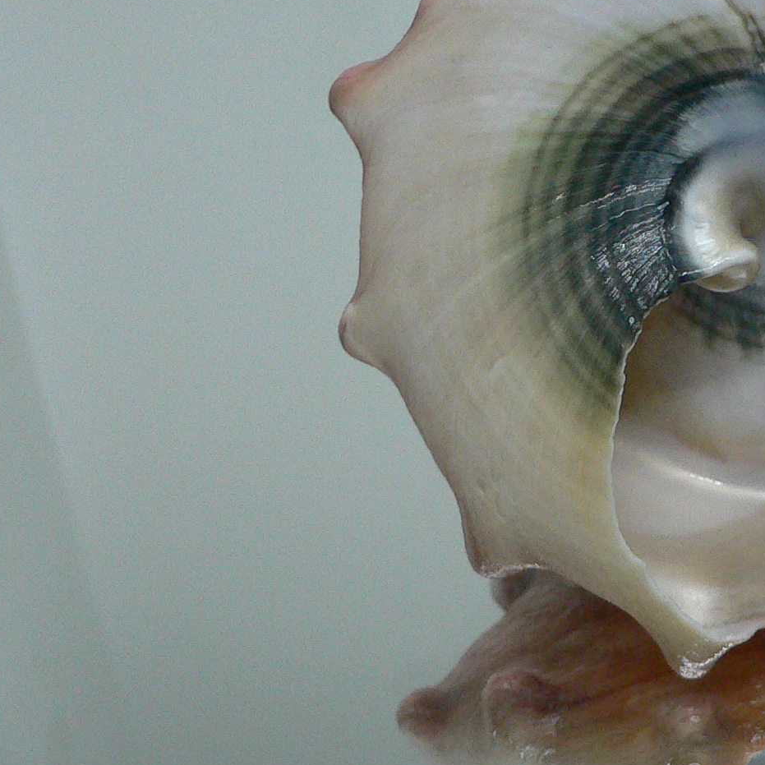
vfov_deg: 25.4
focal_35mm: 67
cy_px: 188
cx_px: 703
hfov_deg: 24.9
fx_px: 1675
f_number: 2.8
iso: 200
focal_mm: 4.6
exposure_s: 1/60
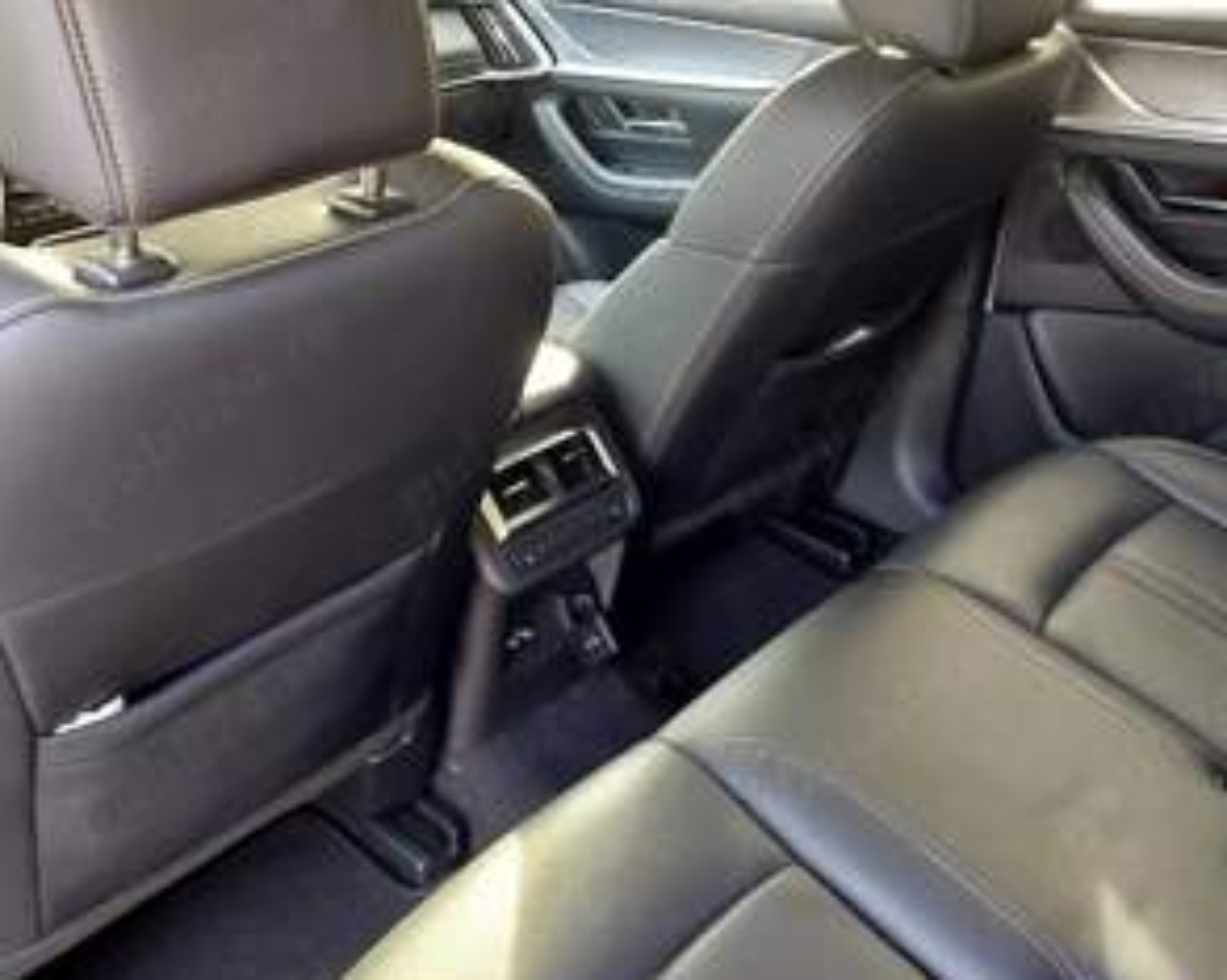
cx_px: 616
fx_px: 1161
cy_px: 465
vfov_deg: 45.7
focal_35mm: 32
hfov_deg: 55.7
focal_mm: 5.23
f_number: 1.8
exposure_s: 1/50
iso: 160
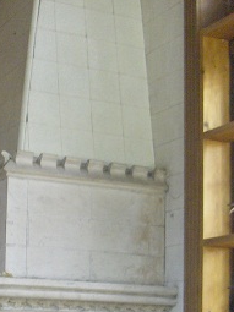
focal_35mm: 95
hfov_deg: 15.4
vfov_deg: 20.1
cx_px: 30
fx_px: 857
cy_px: 308
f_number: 2.6
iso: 200
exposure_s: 1/30
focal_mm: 5.8
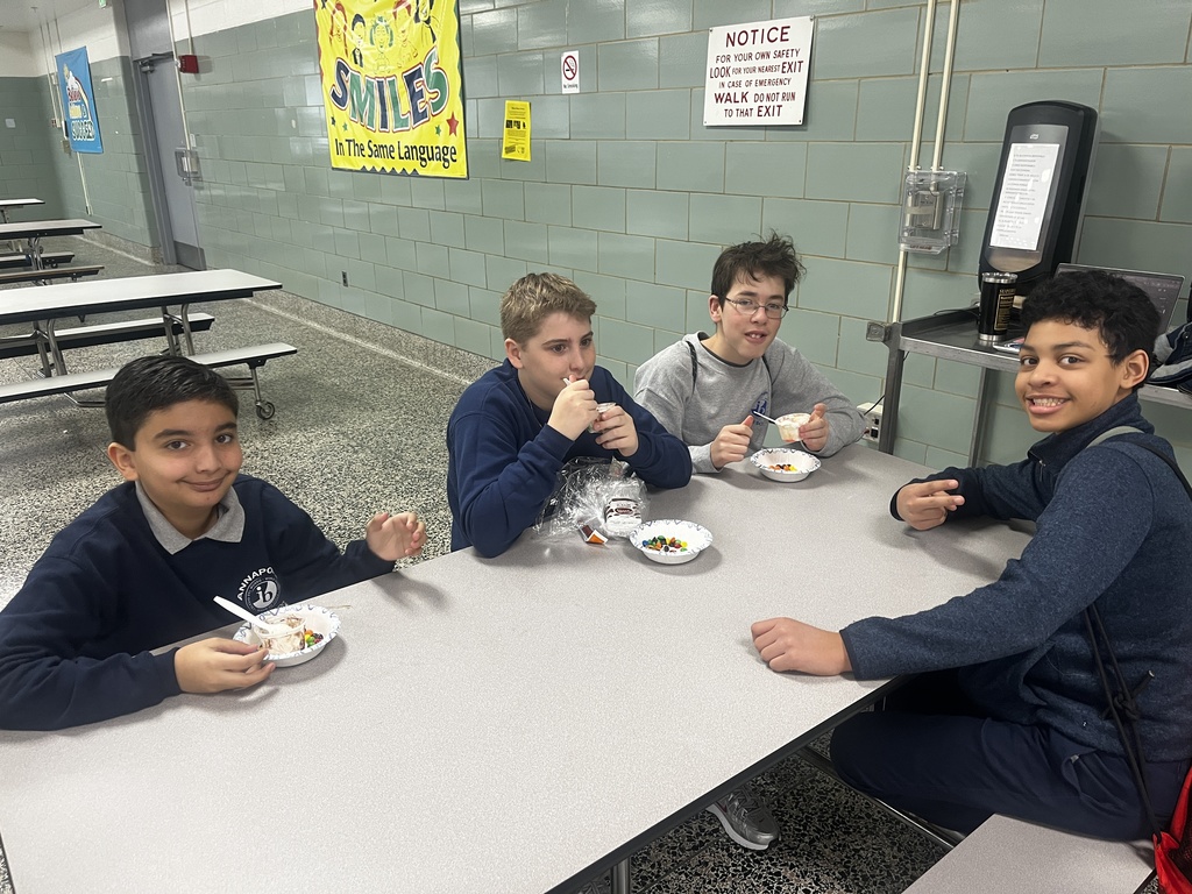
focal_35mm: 26
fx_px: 895
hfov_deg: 67.3
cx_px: 596
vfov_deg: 53.1
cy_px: 447
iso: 160
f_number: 1.6
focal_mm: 5.1
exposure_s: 1/60
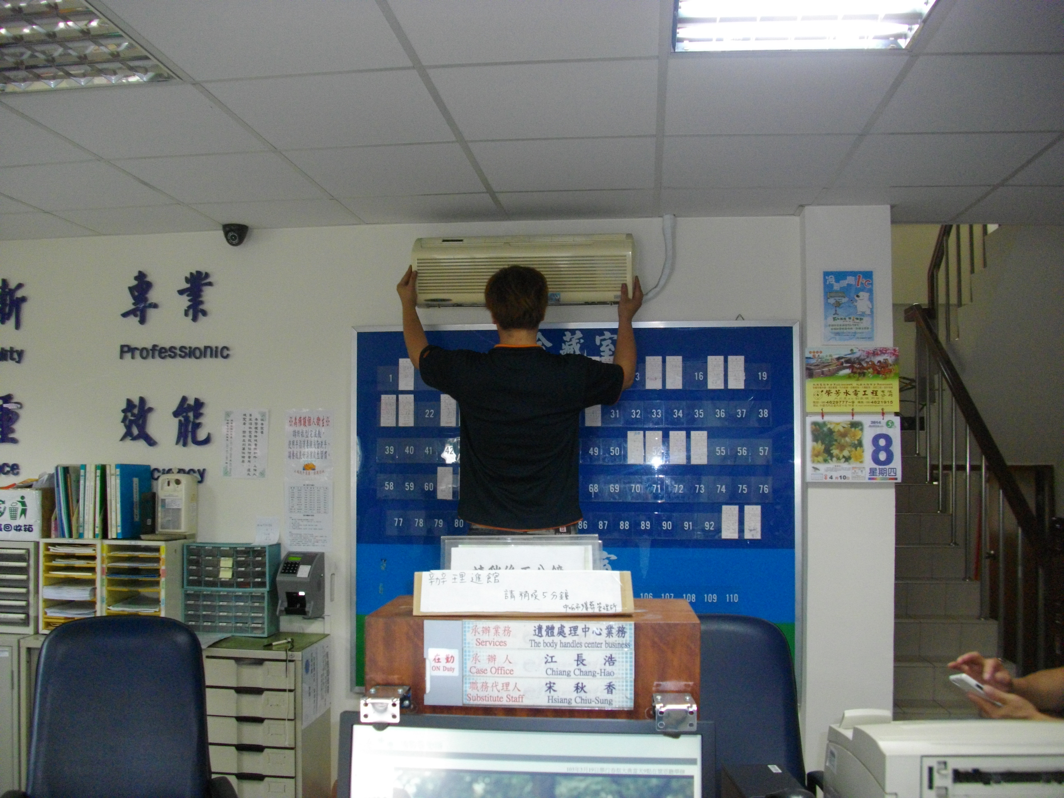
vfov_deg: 44.2
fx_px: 984
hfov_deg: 56.8
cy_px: 399
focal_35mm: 32
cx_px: 532
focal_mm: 5.7
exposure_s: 1/50
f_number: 2.9
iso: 292
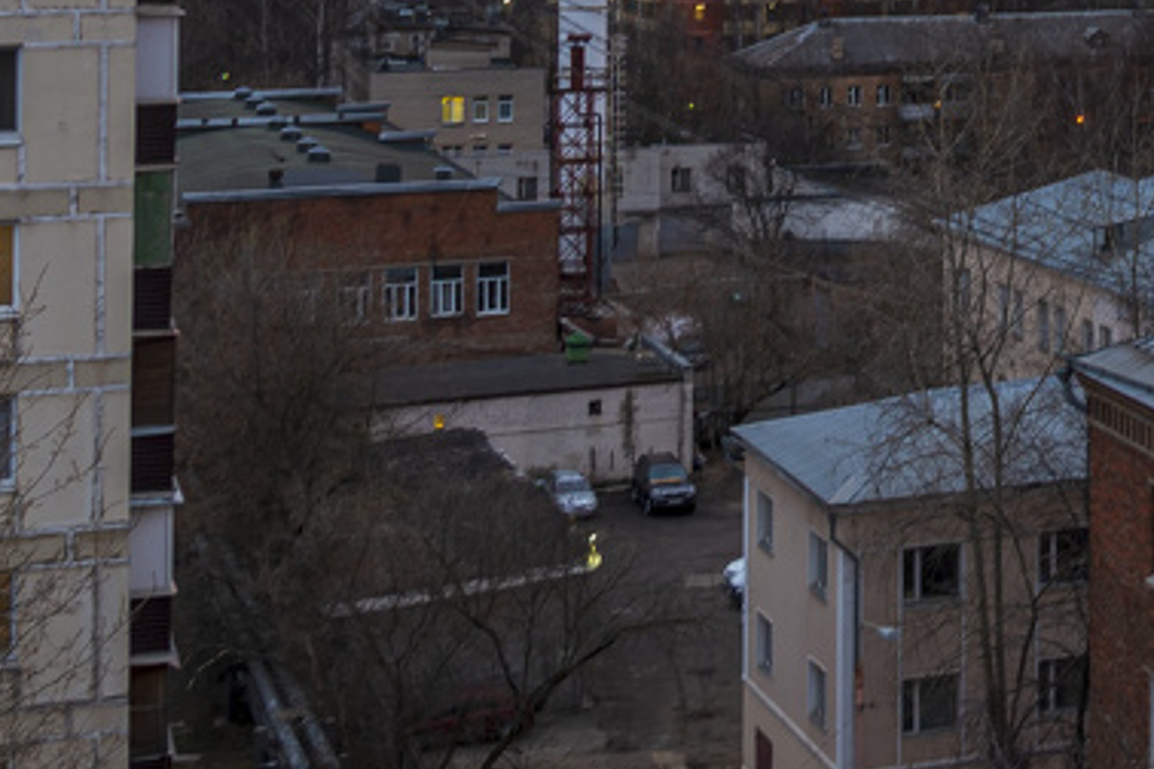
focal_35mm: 89
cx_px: 1487
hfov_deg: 20.9
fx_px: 2853
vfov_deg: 13.8
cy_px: -594
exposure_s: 1/1.67
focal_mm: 24
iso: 50
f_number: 6.3
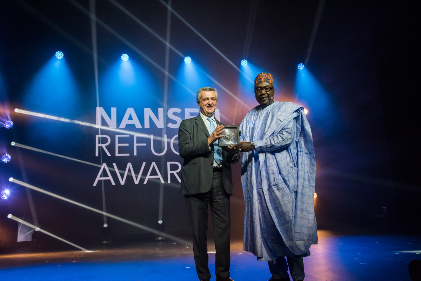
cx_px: 210
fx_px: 339
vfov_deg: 45.0
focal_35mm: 29
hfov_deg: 63.6
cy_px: 140
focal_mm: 29
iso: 1600
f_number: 8
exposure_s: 1/400
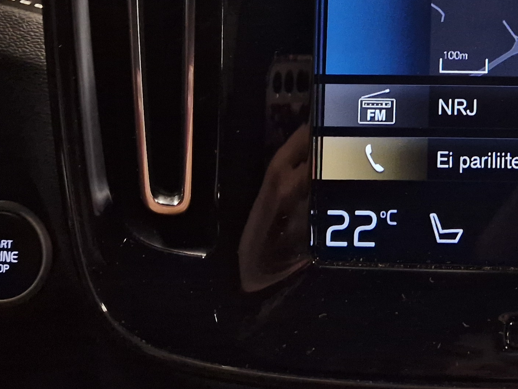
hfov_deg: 27.4
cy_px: 5
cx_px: 563
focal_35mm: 65
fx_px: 973
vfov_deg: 21.8
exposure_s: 1/100
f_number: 1.8
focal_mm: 5.4
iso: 500
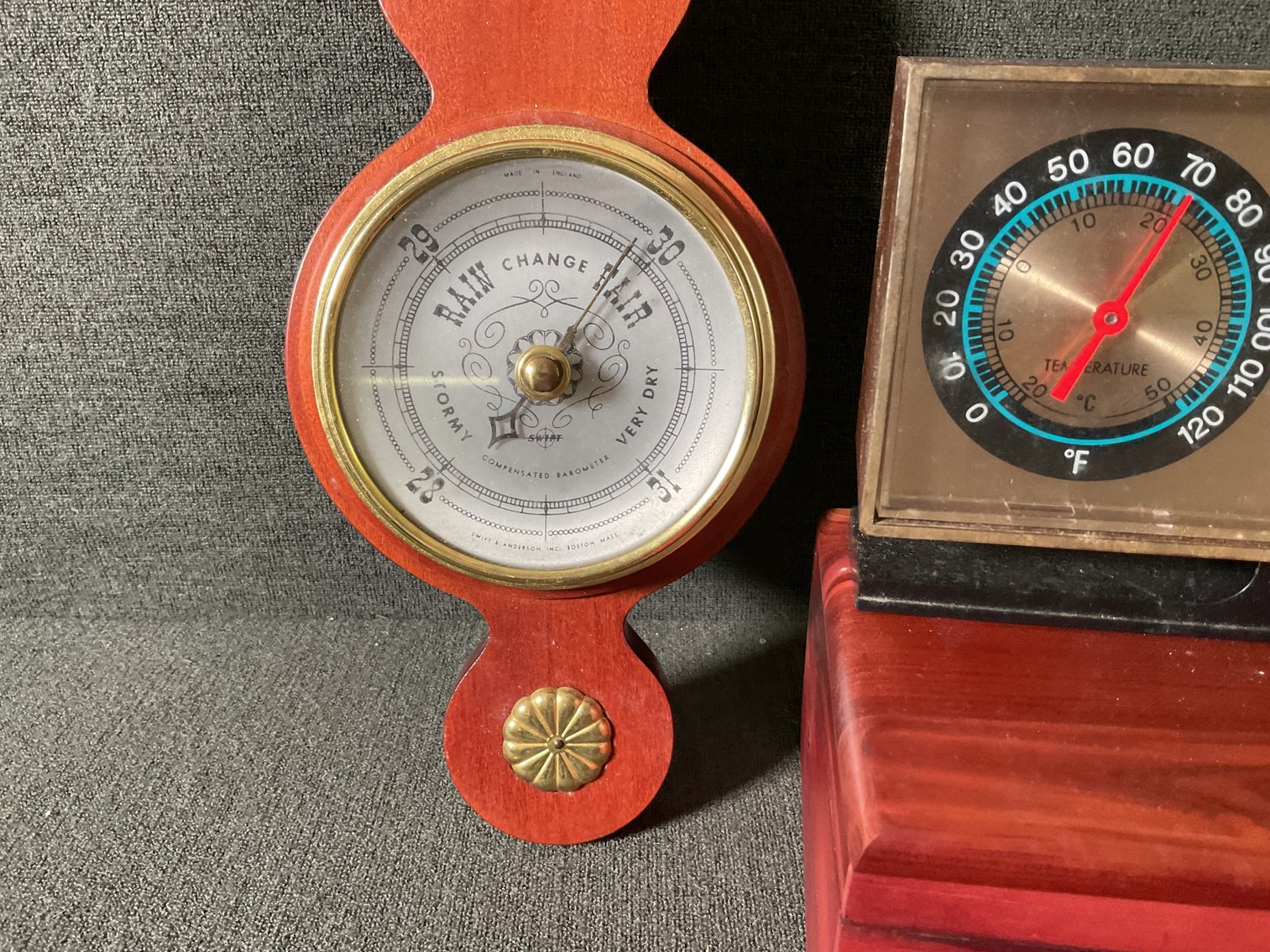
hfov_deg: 61.7
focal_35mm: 29
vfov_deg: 48.2
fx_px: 1064
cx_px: 635
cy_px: 476
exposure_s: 1/60
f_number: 1.8
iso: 200
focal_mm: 3
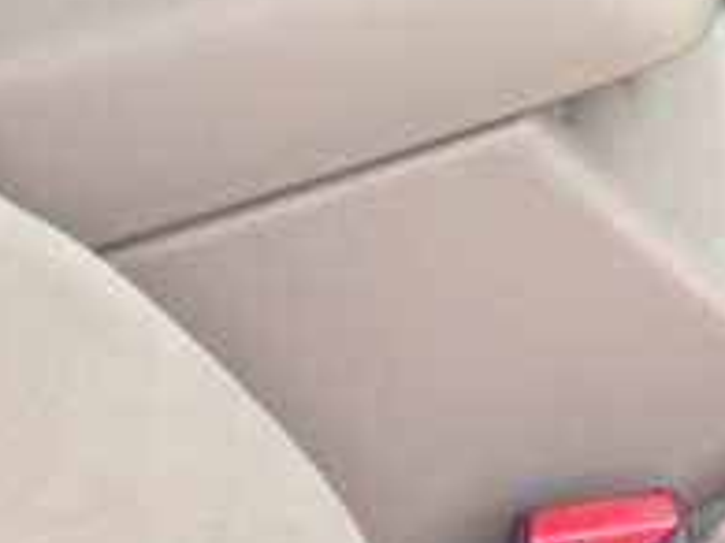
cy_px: -774
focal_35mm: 173
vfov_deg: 7.9
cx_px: 1625
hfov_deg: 10.2
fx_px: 3621
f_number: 2.4
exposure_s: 1/120
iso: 80
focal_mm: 4.12
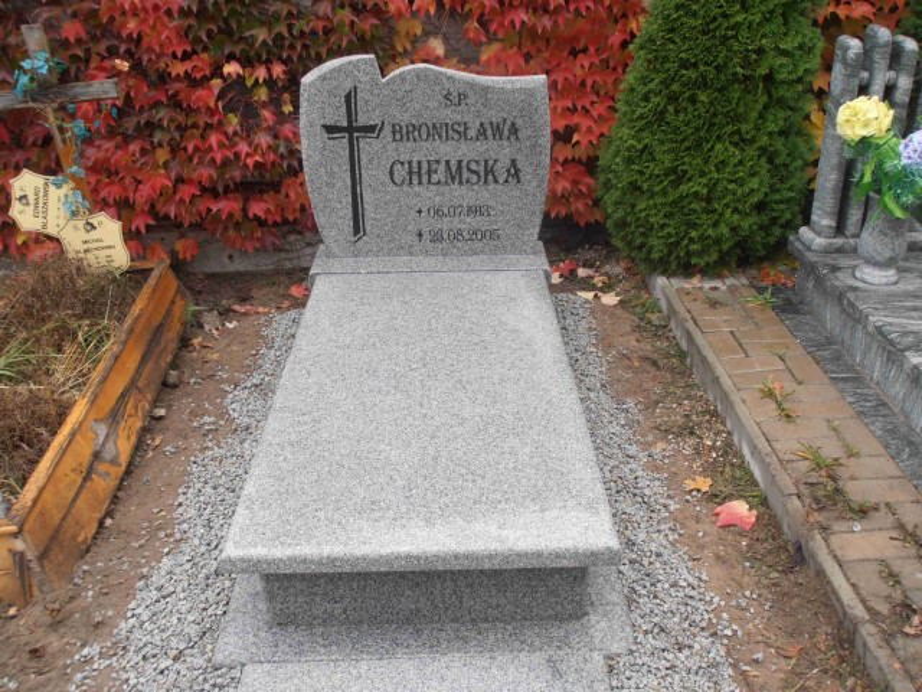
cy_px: 346
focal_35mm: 37
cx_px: 461
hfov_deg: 50.1
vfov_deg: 38.7
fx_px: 985
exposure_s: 1/40
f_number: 3.9
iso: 80
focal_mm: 6.61
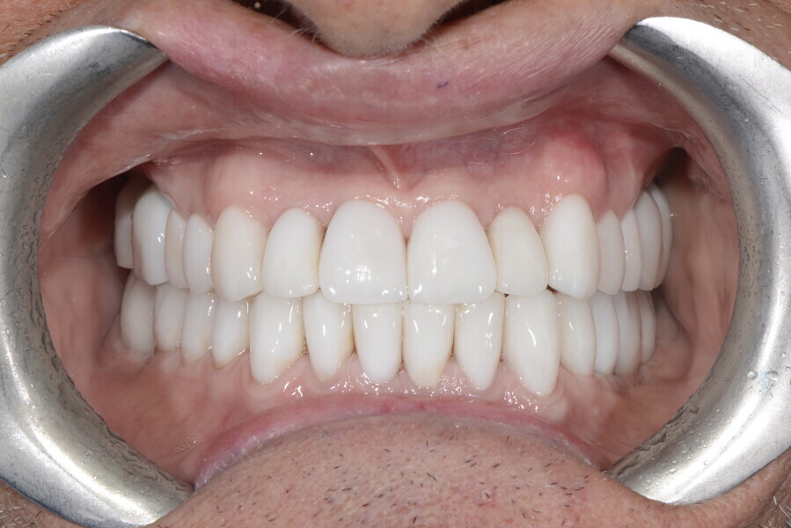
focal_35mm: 105
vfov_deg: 13.1
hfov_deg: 19.5
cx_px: 396
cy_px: 264
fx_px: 2308
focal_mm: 105
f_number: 40
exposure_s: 1/60
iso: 200
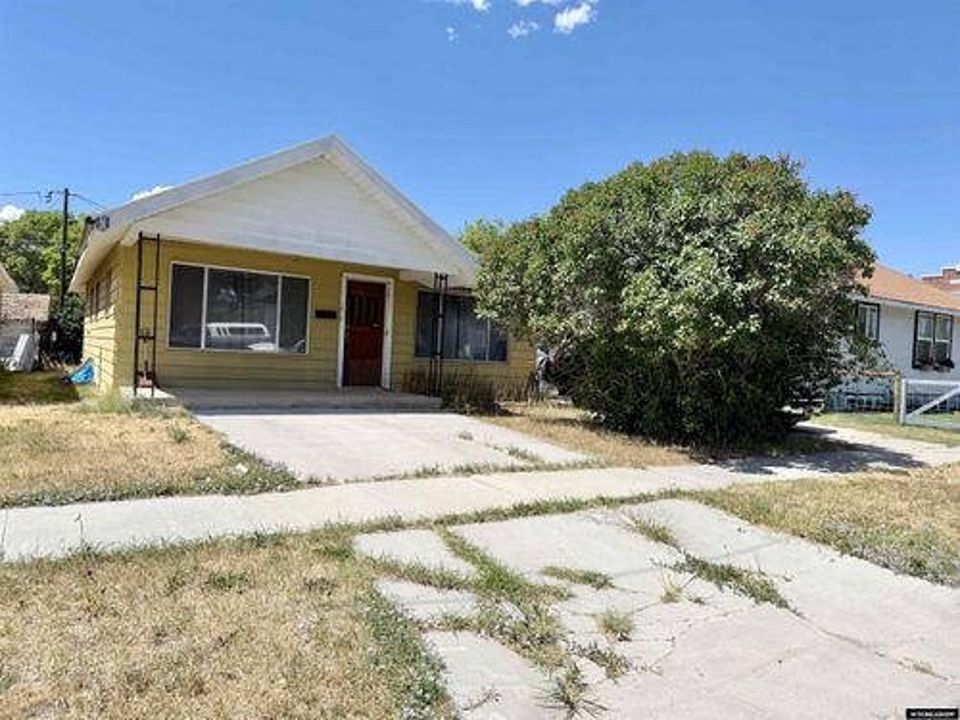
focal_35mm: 24
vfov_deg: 56.8
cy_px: 360
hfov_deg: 71.6
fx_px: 666
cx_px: 480
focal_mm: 6.76
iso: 80
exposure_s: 1/6173
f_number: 1.78
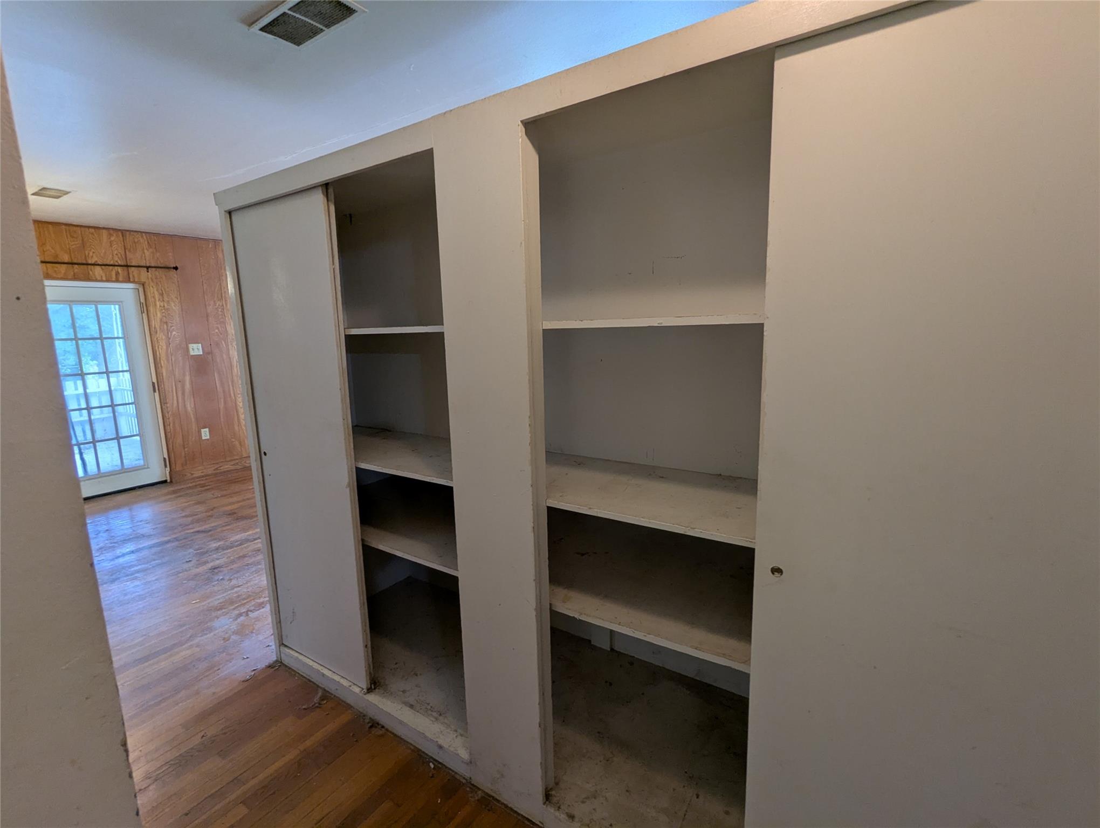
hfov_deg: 94.4
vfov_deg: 78.2
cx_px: 550
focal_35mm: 16
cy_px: 414
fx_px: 509
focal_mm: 2.35
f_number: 2.2
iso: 107
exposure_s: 1/24
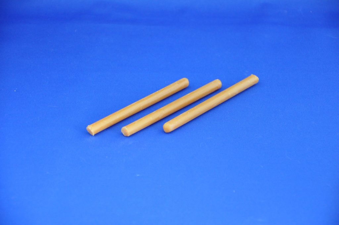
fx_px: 1382
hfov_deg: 14.0
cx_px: 170
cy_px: 112
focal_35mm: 147
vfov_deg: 9.3
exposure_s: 1/30
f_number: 5.6
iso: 1250
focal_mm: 98
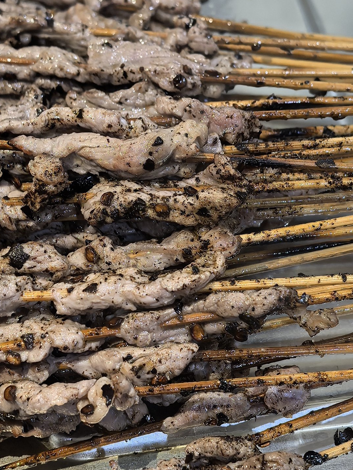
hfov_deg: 19.9
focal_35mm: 74
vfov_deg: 26.3
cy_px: 210
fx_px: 1006
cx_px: 174
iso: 250
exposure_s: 1/50
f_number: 2
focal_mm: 6.98
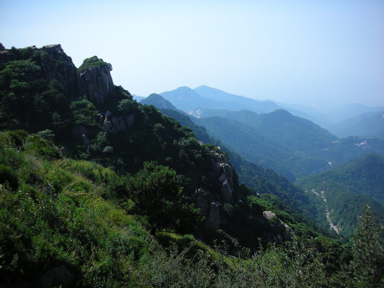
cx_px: 192
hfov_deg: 52.6
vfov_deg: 40.7
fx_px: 388
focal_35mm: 35
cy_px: 144
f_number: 8.5
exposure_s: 1/89.6
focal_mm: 5.8
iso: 50
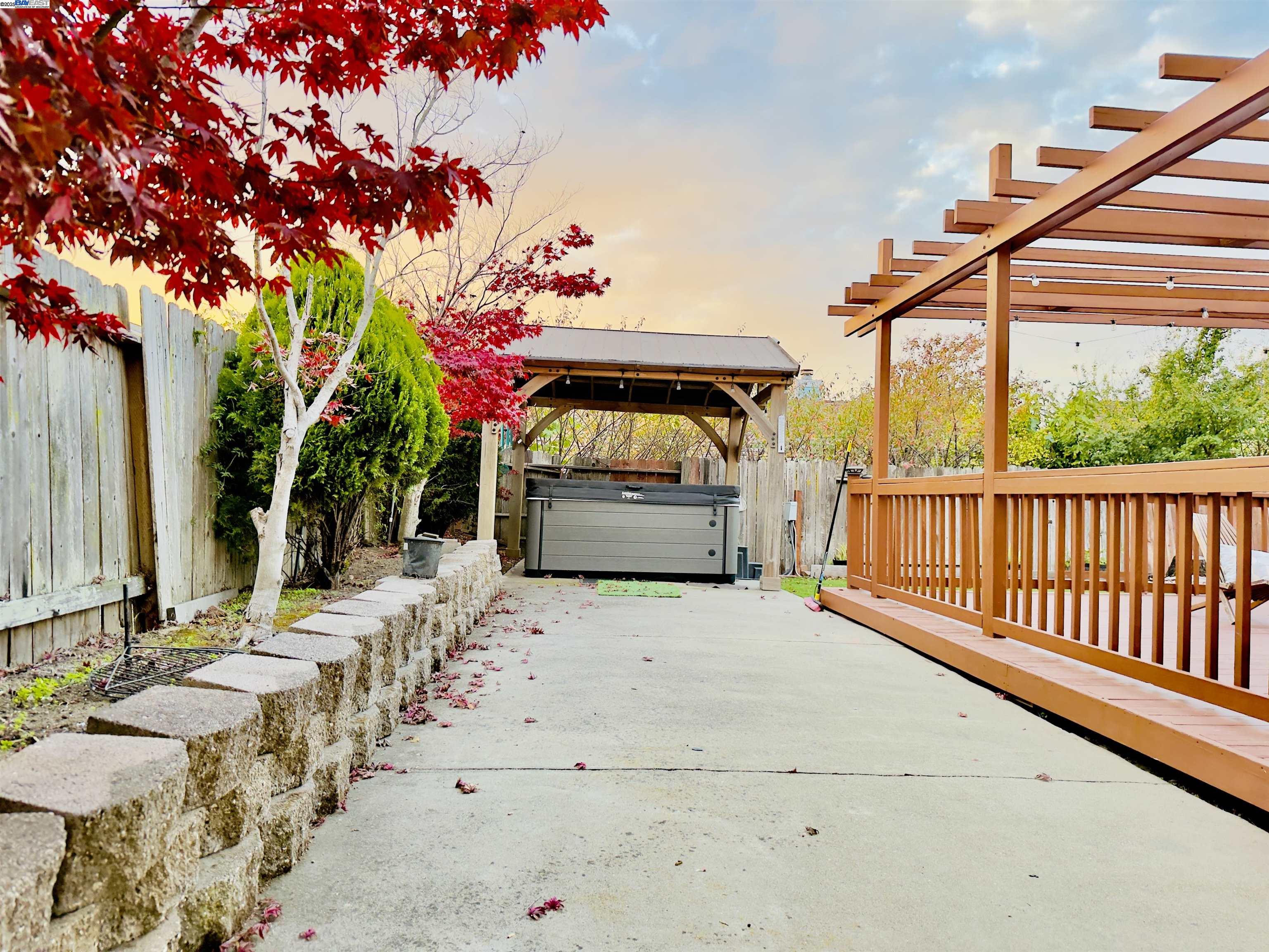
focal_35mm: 24
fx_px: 880
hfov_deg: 71.6
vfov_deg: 56.8
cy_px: 476
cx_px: 634
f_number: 1.78
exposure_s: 1/60
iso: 800
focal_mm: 6.76
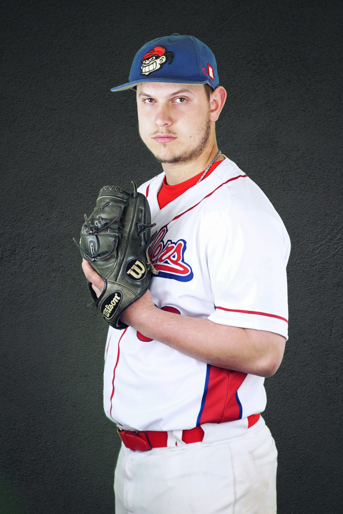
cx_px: 172
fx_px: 1071
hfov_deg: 18.2
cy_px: 257
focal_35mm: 75
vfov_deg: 27.0
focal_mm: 50
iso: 640
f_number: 5.6
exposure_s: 1/50
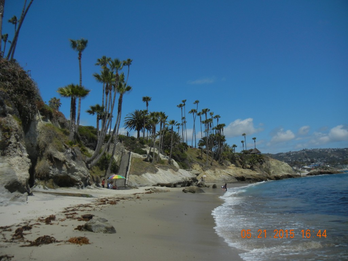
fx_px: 302
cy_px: 130
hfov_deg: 60.0
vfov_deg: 46.8
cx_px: 174
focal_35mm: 30
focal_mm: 5.4
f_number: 7
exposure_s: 1/1046
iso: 160
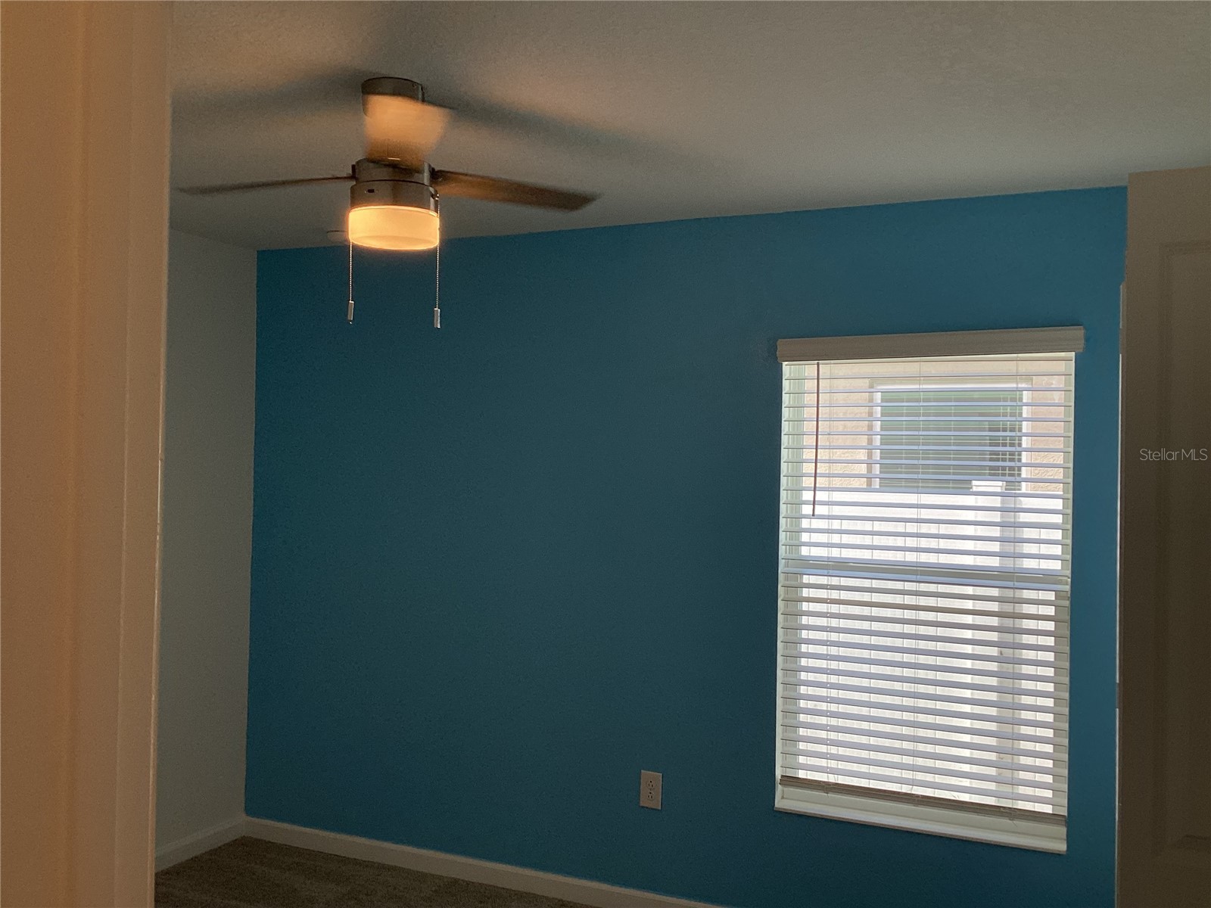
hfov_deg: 58.4
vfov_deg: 45.4
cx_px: 606
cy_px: 454
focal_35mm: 31
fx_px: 1084
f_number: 2.4
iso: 25
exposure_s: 1/120
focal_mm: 3.3
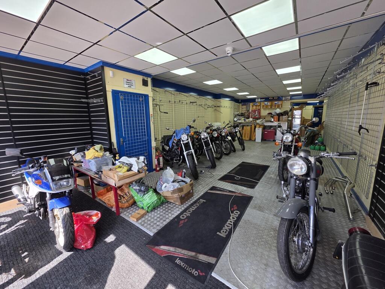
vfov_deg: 89.9
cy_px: 144
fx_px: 145
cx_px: 192
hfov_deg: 106.2
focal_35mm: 13
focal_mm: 2.2
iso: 40
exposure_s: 1/129
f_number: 1.9
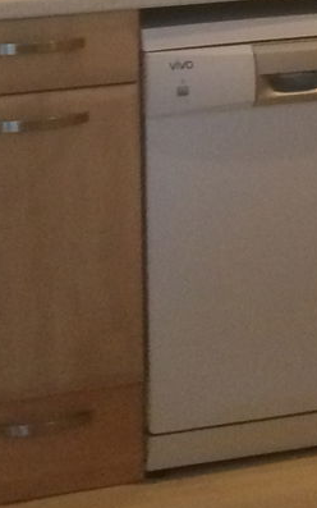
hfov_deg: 10.5
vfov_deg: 15.7
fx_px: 1715
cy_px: -223
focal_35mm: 124
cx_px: 69
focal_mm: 4.15
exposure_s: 1/33
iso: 320
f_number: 2.2
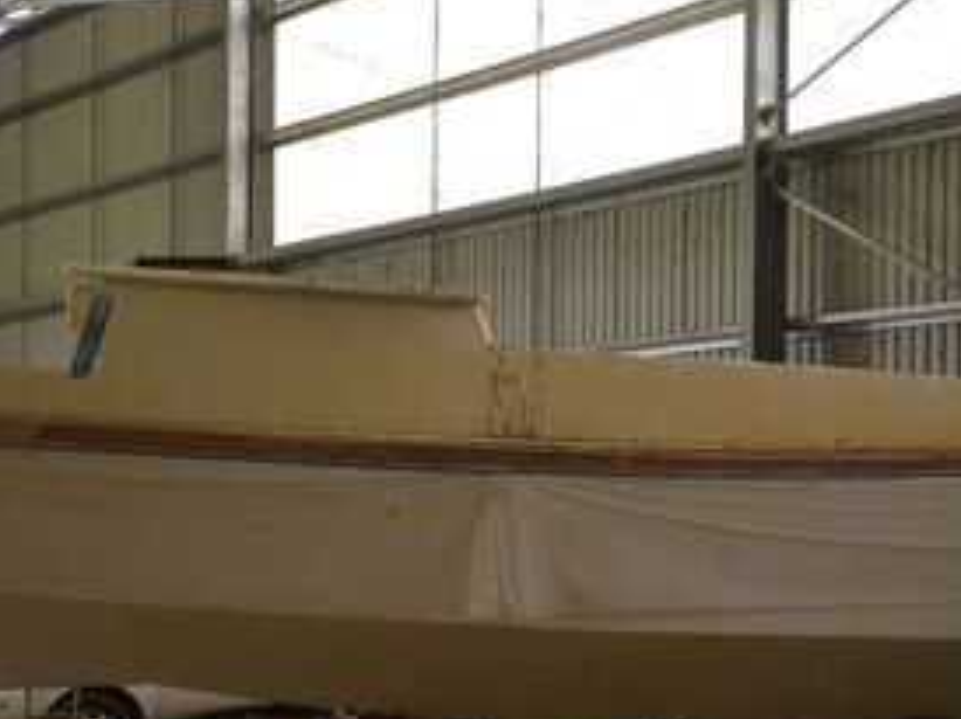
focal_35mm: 86
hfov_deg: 22.7
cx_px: 610
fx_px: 2385
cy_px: 491
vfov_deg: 17.1
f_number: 4.2
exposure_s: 1/60
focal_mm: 34
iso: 640
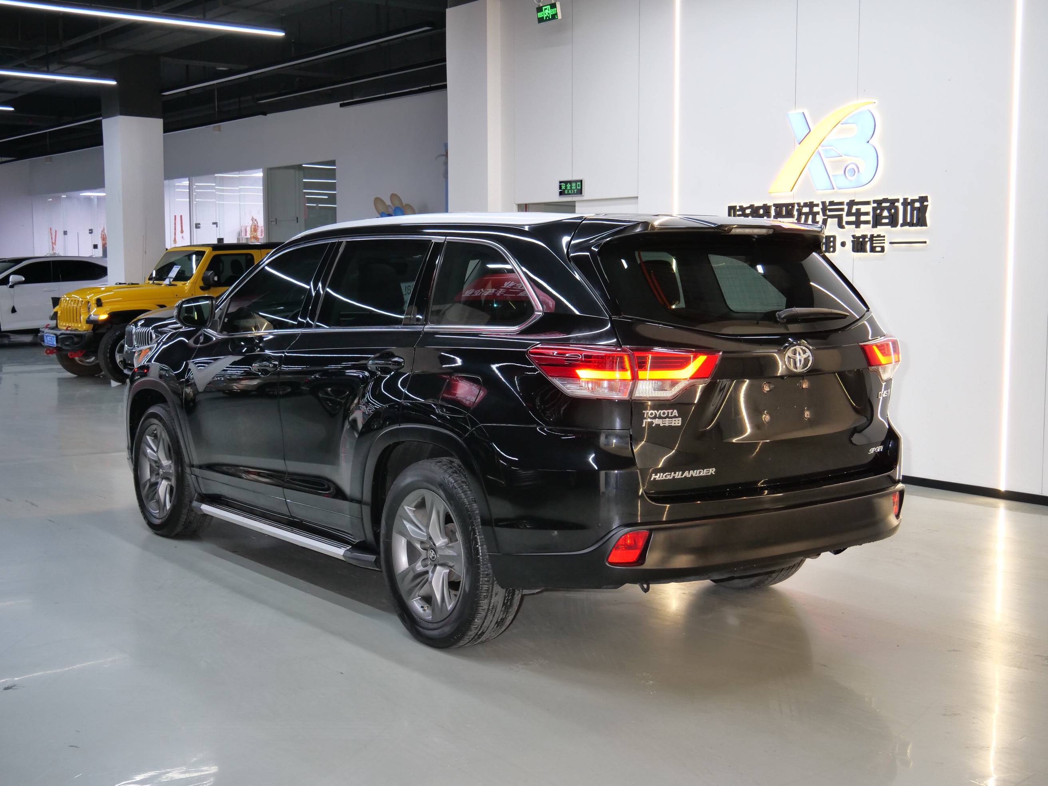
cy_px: 393
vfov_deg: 32.9
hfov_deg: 42.9
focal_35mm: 44
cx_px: 524
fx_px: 1332
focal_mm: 22
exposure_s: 1/40
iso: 800
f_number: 4.2
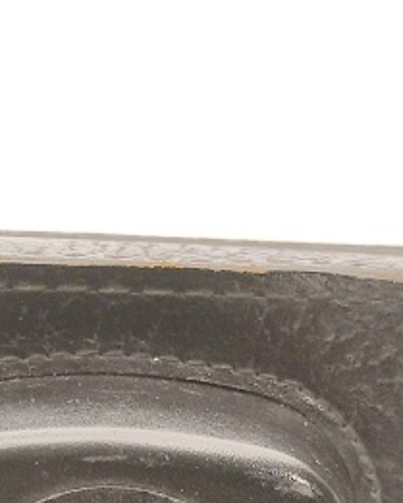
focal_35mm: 142
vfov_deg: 13.3
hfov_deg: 10.8
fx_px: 2116
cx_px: 46
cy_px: 526
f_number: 1.69
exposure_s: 1/50
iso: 403
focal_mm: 6.72
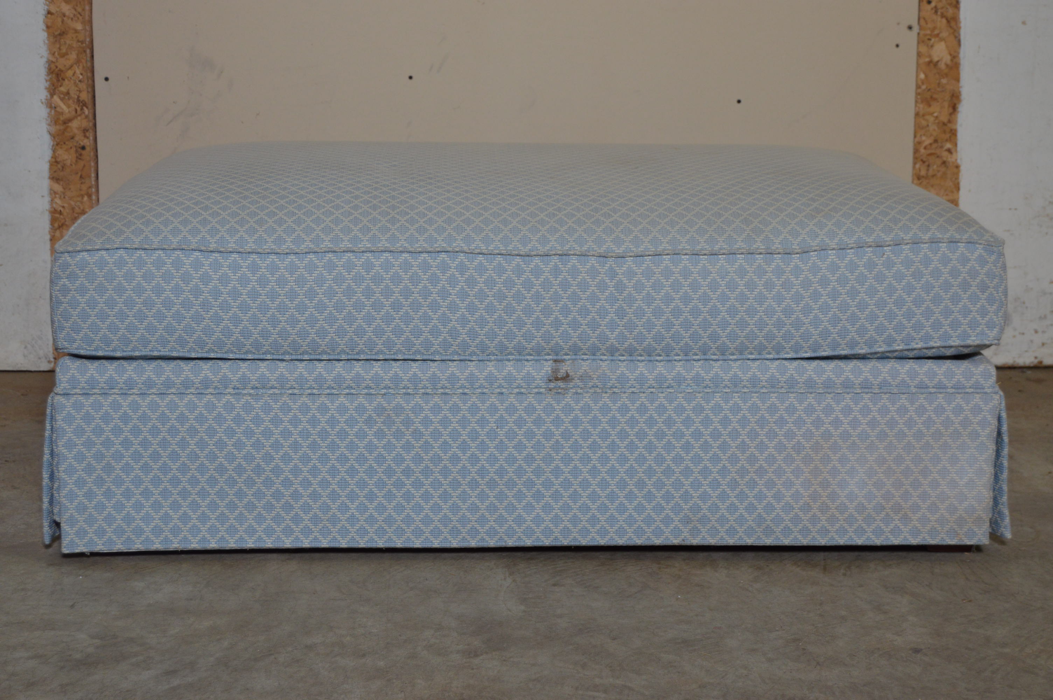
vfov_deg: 21.5
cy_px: 350
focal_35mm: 63
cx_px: 526
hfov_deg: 31.9
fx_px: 1841
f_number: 5.6
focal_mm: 42
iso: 400
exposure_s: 1/60
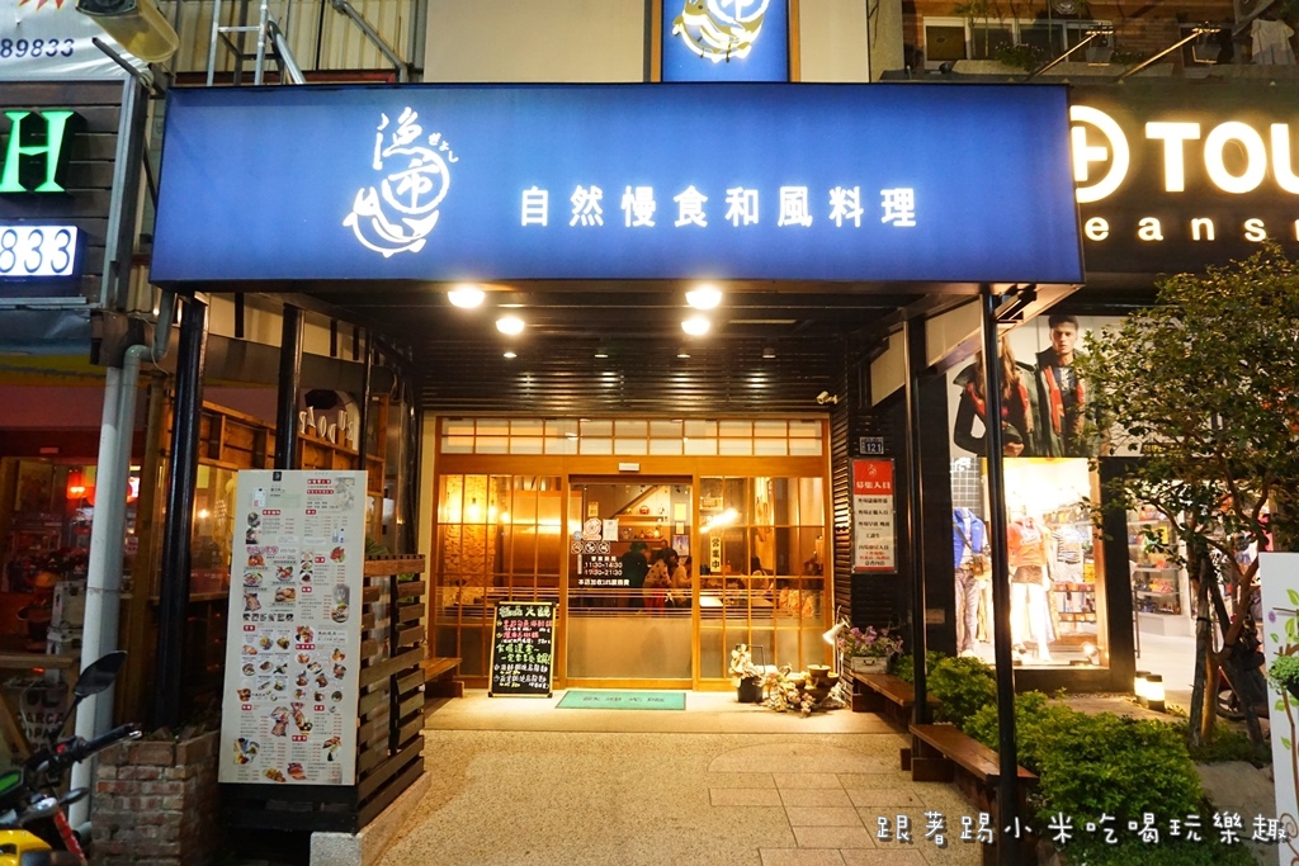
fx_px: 866
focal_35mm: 24
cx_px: 650
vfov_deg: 53.1
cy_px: 433
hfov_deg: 73.7
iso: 3200
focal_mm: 16
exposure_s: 1/60
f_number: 3.5
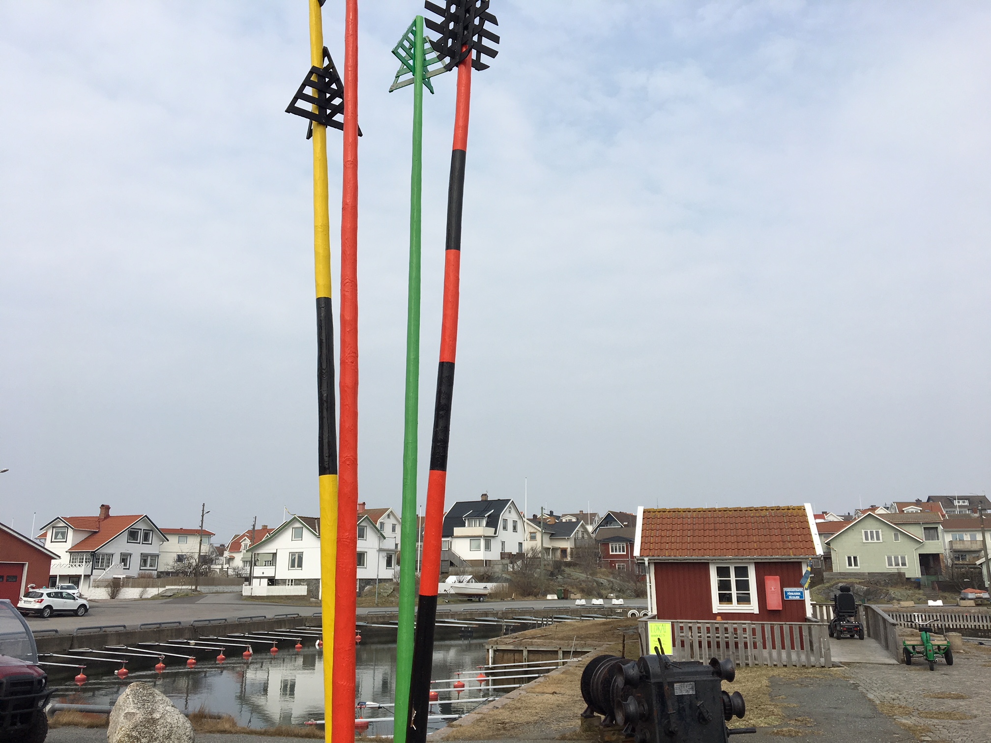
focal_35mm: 29
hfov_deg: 61.7
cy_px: 372
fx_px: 830
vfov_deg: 48.2
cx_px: 496
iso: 25
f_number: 2.2
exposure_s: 1/2331
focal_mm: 4.15
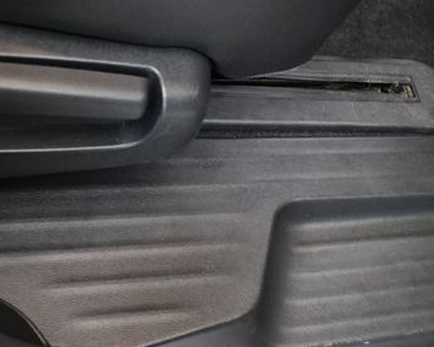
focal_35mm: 63
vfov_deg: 24.1
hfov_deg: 30.0
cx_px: 251
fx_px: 809
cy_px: 241
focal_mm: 18
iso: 7200
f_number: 3.5
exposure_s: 1/60
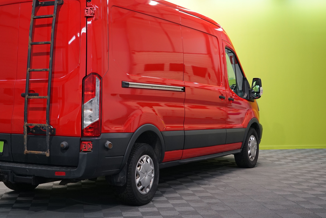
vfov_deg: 23.8
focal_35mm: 57
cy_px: 98
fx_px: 516
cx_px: 103
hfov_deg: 34.7
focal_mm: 39
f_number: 6.3
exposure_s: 1/25
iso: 800
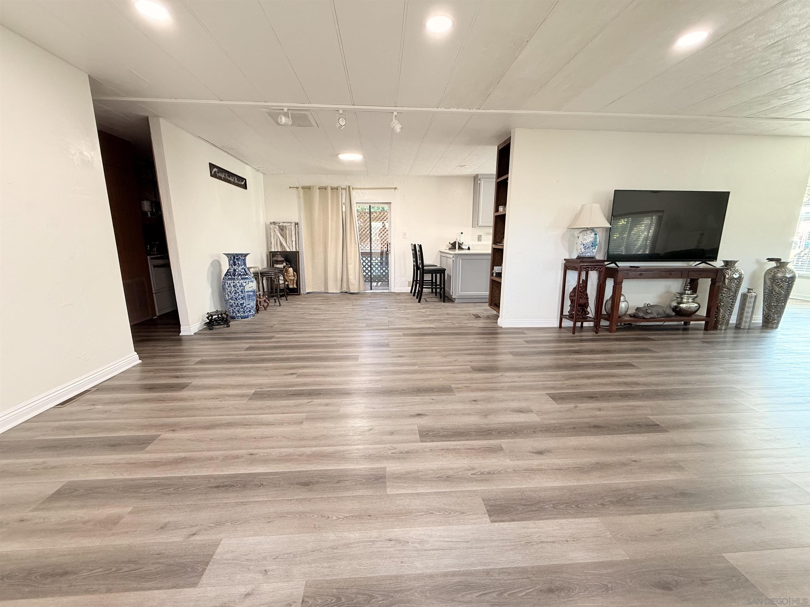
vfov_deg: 85.7
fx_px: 328
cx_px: 405
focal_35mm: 14
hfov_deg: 102.1
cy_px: 304
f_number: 2.2
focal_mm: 2.22
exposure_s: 1/60
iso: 200
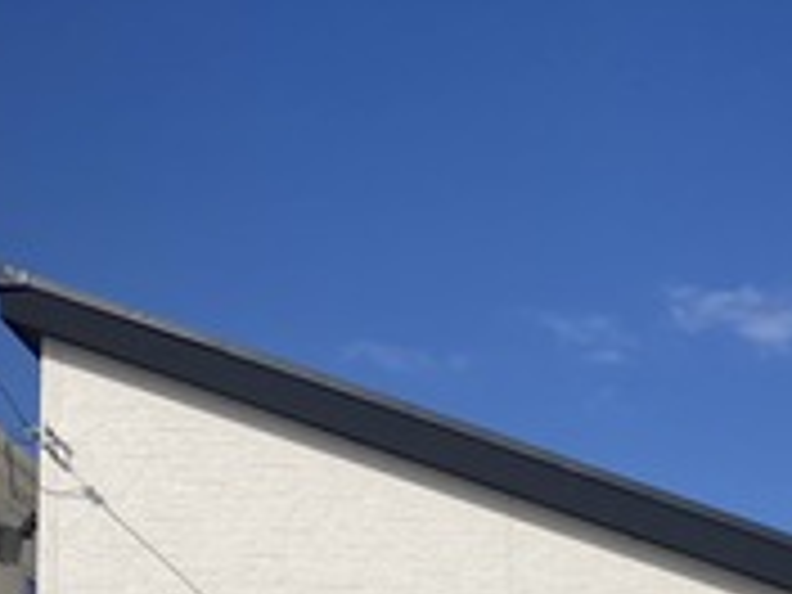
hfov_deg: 18.7
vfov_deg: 13.1
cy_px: 1066
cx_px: 796
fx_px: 2334
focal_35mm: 102
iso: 25
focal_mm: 3.99
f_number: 1.8
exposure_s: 1/4808
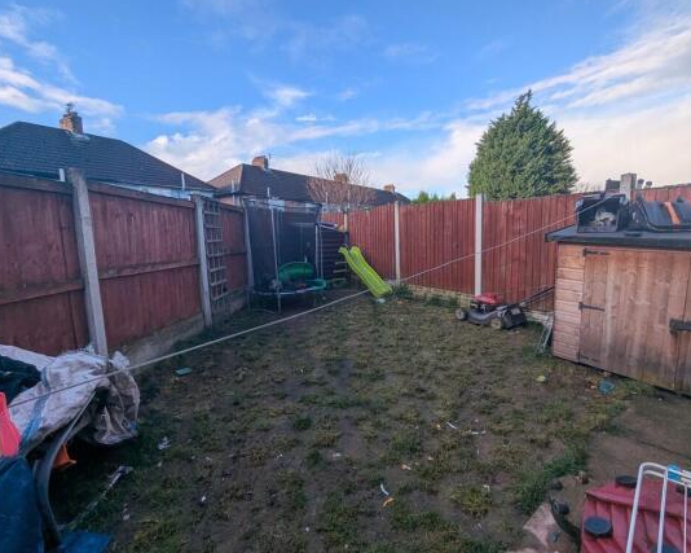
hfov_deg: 89.6
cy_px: 276
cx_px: 360
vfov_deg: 77.0
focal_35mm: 17
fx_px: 348
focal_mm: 2.35
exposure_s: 1/710
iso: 47
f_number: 2.2
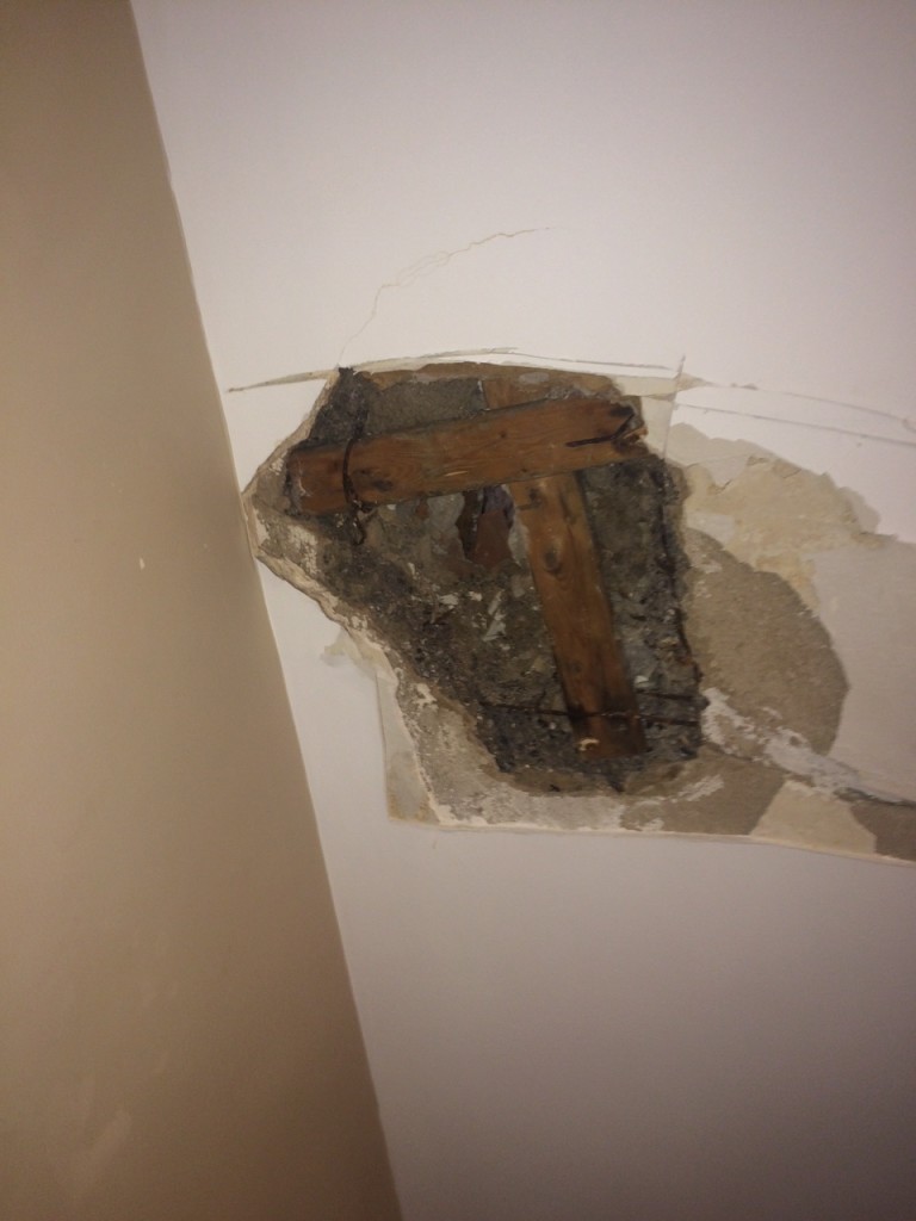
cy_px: 610
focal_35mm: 29
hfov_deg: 48.2
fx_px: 1023
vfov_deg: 61.7
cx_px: 458
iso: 40
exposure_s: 1/24
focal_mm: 4.15
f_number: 2.2
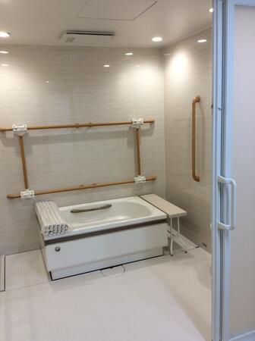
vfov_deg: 56.9
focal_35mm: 32
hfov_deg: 44.0
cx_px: 128
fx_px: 315
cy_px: 170
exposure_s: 1/24
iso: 40
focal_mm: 3.3
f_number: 2.4
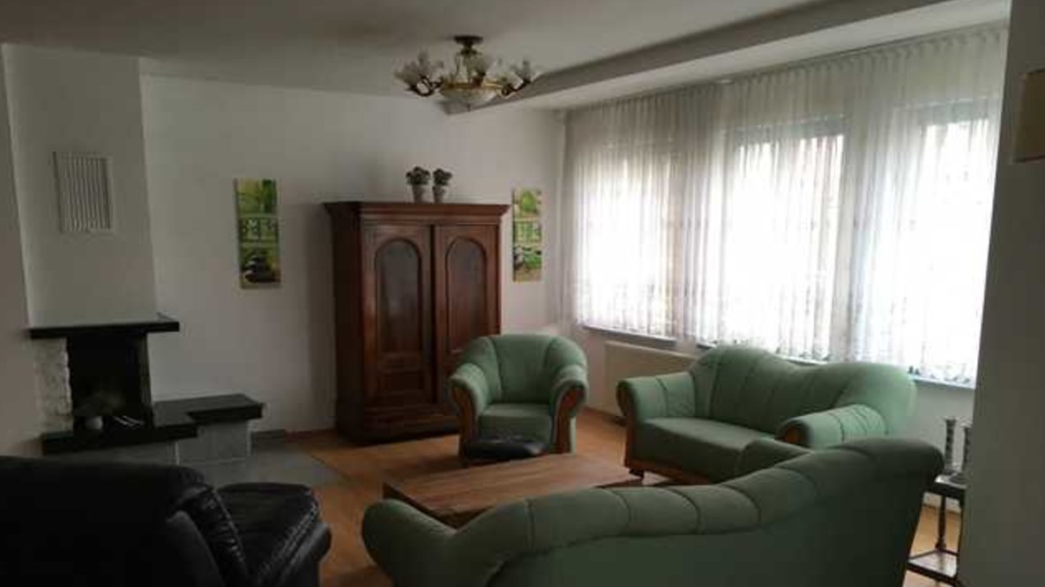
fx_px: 887
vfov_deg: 36.3
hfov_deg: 61.0
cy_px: 390
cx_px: 523
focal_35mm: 32
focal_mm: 4.15
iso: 64
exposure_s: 1/33
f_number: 2.2
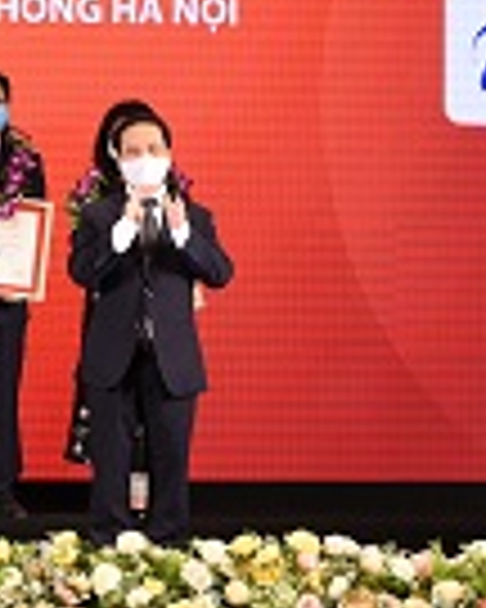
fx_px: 2697
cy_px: 185
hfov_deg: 10.2
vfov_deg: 12.8
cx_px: -72
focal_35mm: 150
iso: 400
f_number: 4
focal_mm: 36
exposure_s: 1/125
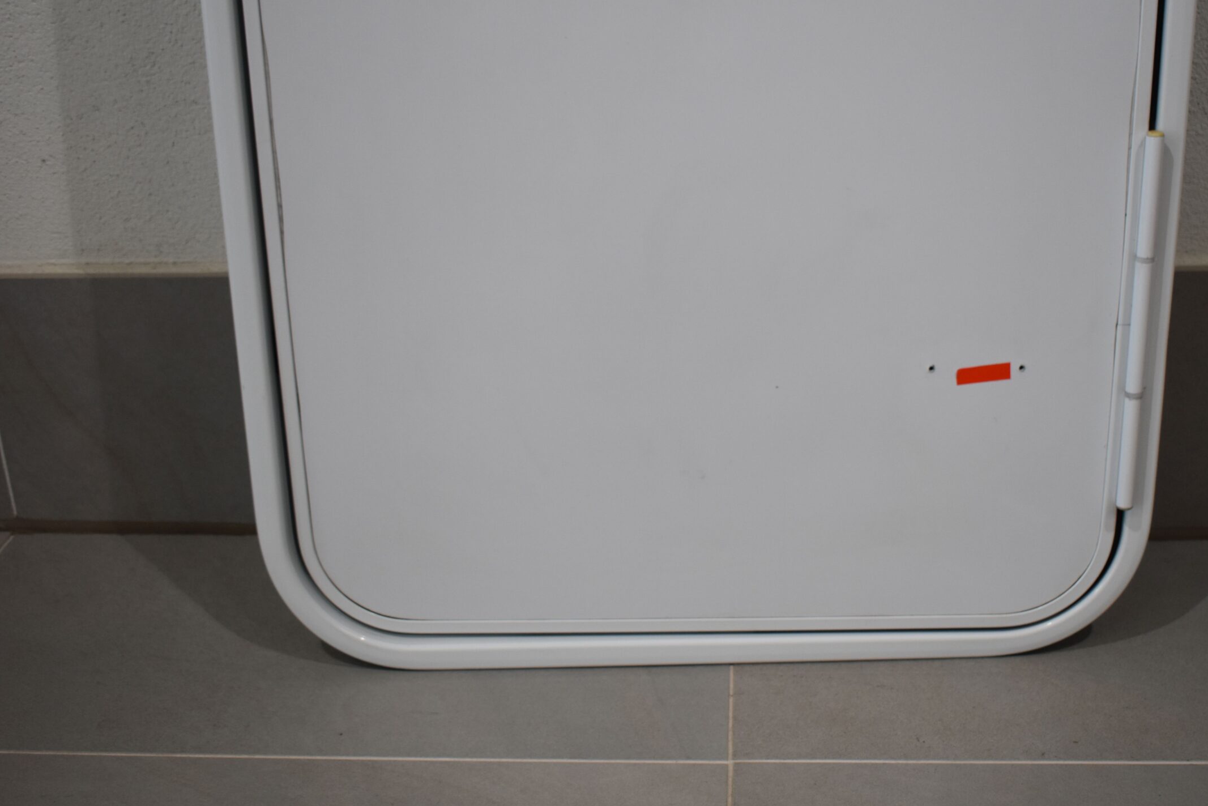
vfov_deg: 27.7
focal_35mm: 49
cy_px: 379
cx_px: 715
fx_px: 1631
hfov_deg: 40.5
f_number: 4
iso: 500
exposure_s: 1/250
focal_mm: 27
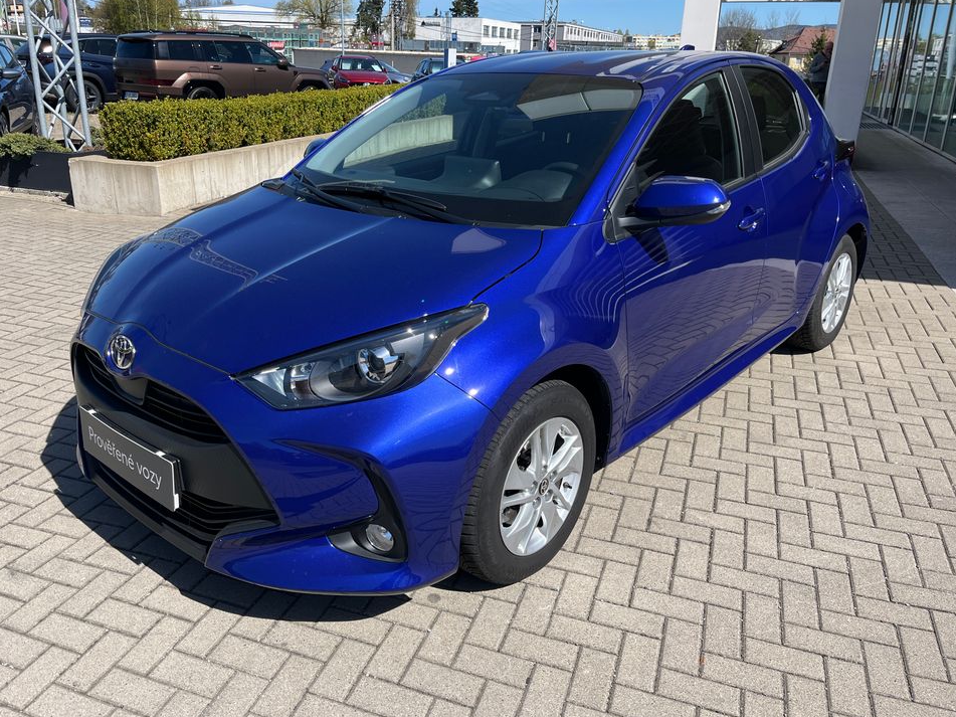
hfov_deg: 63.4
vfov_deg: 49.7
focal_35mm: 28
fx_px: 773
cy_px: 340
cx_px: 448
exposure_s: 1/2513
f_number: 1.6
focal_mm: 5.1
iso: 50
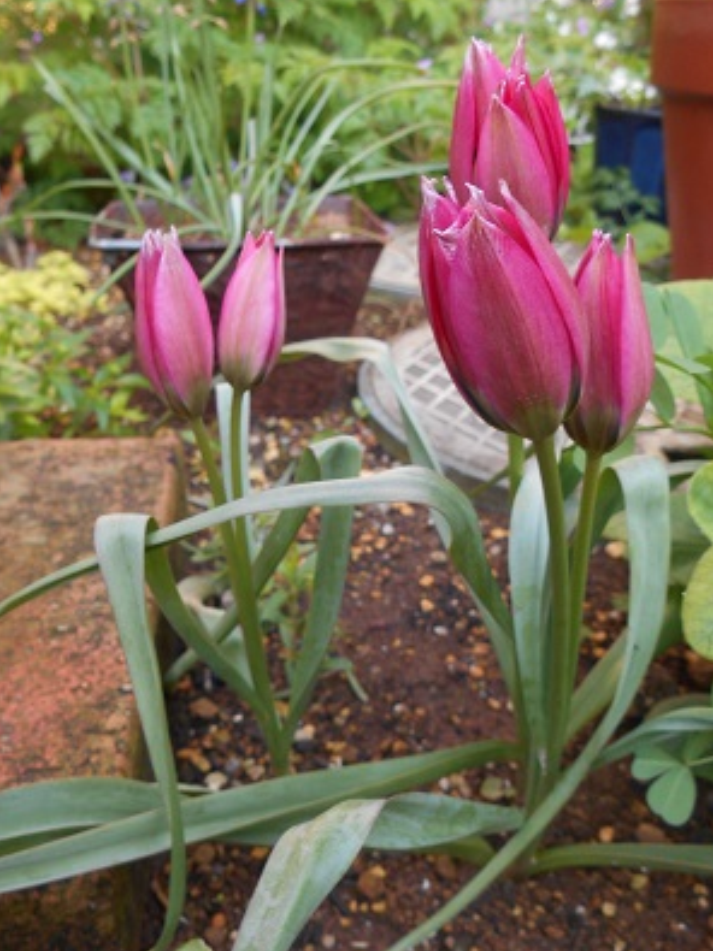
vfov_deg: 53.7
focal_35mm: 34
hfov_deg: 41.6
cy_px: 551
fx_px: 934
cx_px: 423
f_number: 3.4
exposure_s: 1/40
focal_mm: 4.7
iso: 80
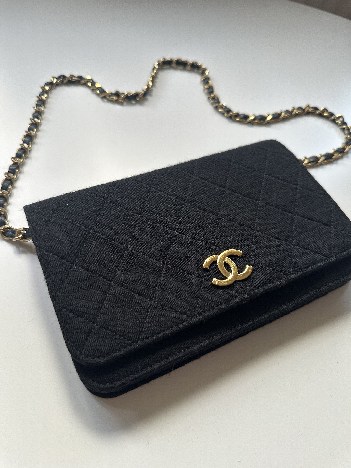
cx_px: 176
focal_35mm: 24
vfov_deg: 71.6
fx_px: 324
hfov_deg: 56.8
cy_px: 234
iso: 200
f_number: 1.78
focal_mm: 6.86
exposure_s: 1/121
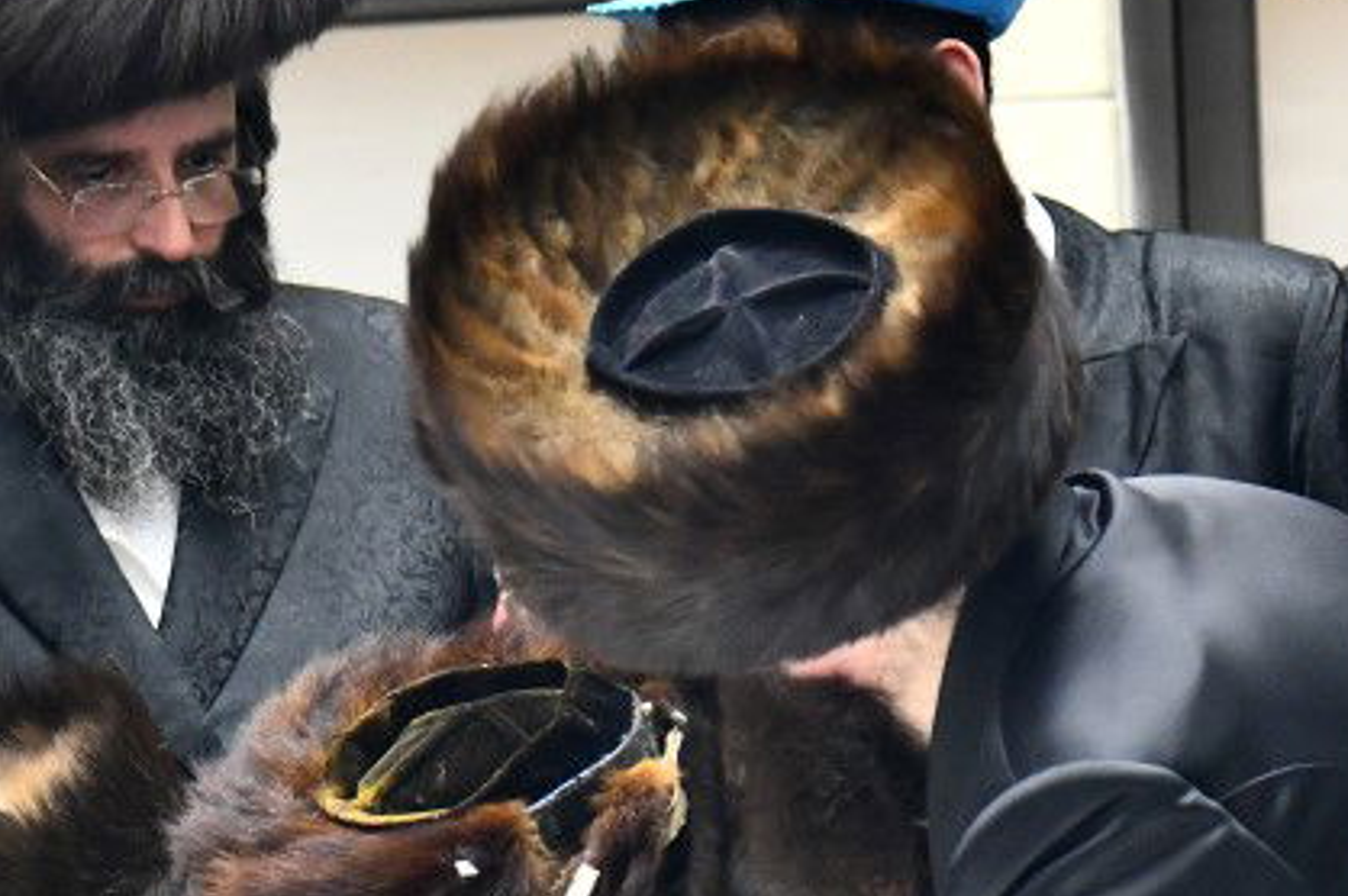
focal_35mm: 717
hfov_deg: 2.9
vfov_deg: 1.9
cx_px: 48
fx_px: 26826
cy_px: 1189
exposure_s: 1/100
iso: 3200
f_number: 5.6
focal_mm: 260
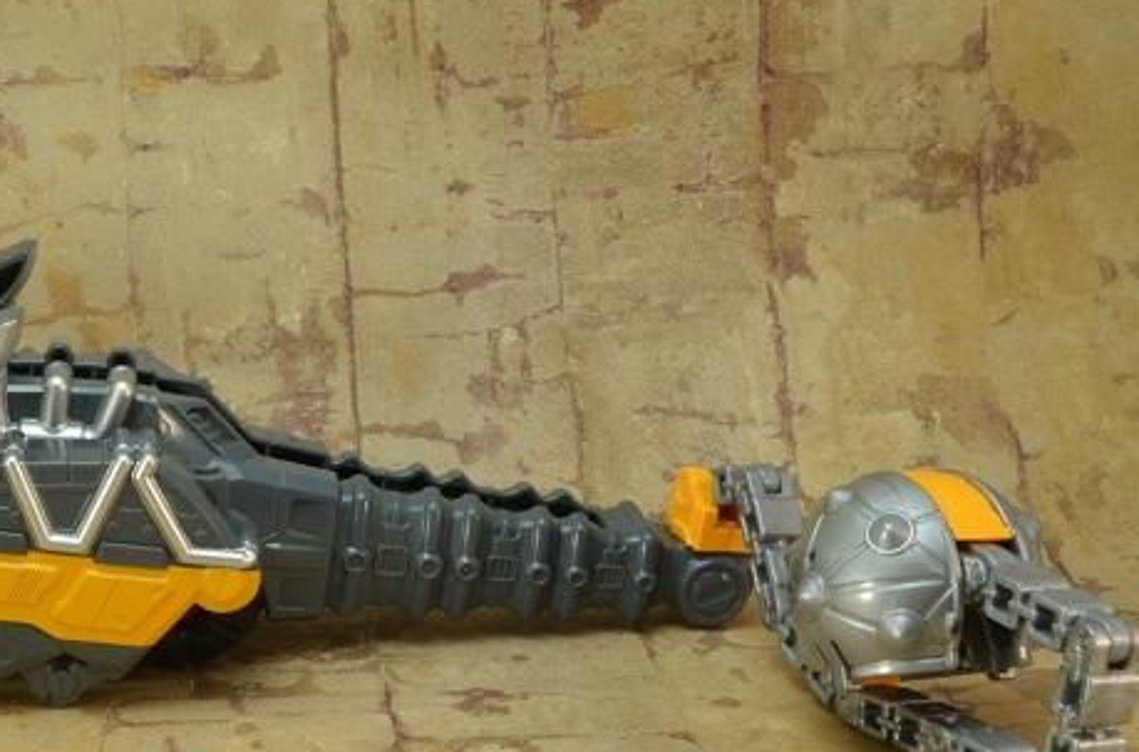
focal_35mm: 67
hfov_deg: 30.0
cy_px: 470
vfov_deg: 20.1
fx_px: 2113
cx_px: 385
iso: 100
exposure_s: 1.3
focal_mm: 32
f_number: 29
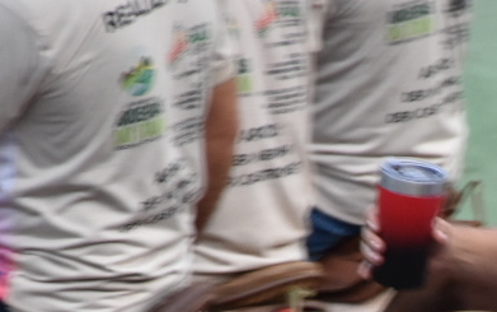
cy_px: 494
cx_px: 639
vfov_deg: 1.7
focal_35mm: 772
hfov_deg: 2.7
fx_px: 10464
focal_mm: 122
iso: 800
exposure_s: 1/100
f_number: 5.6
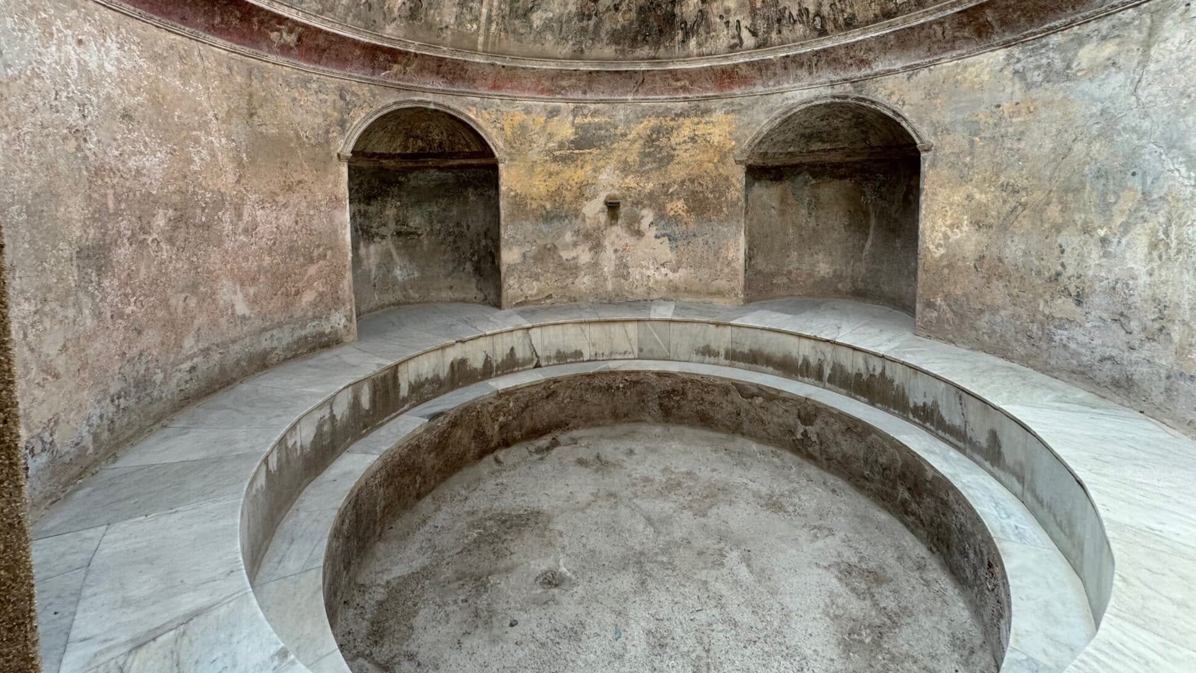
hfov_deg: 99.4
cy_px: 234
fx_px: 507
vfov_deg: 65.6
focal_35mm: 16
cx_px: 604
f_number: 2.2
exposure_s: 1/99
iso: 160
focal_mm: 2.22
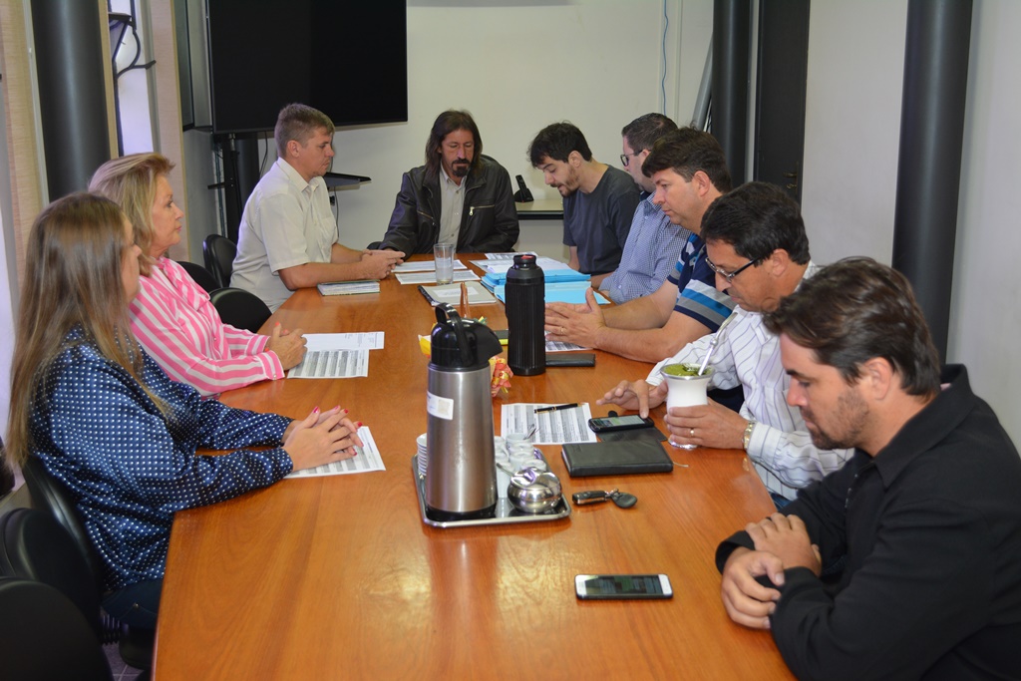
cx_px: 510
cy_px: 340
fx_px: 1191
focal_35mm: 42
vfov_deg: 31.9
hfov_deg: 46.4
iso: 640
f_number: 4.5
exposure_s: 1/60
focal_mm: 28
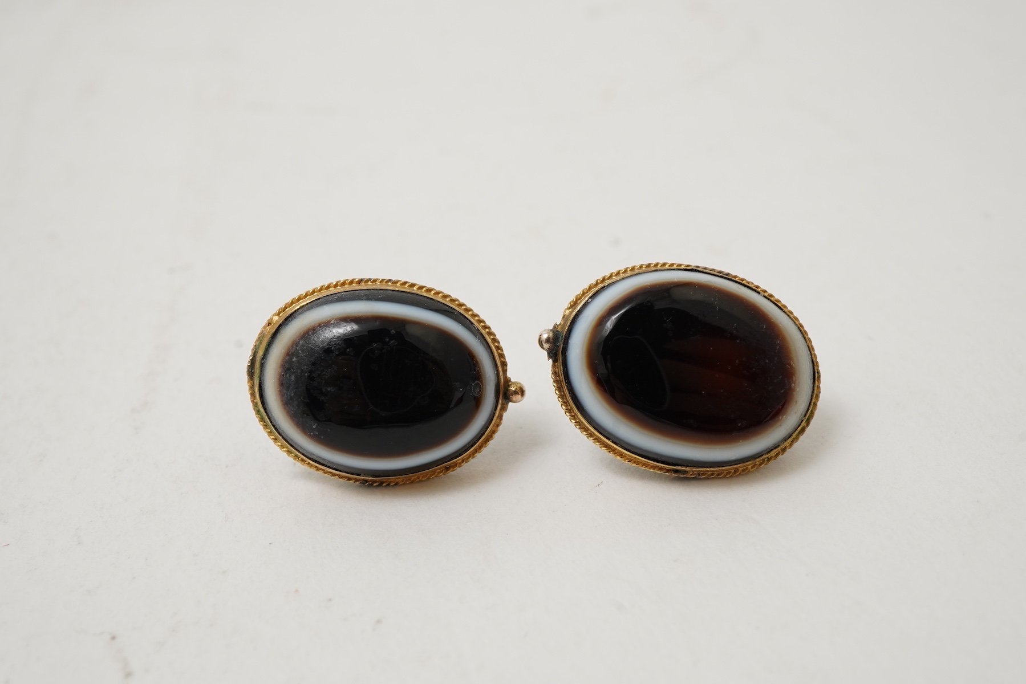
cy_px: 342
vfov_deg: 29.9
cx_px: 513
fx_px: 1283
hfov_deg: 43.6
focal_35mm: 45
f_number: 22
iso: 500
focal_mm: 30
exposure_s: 1/100
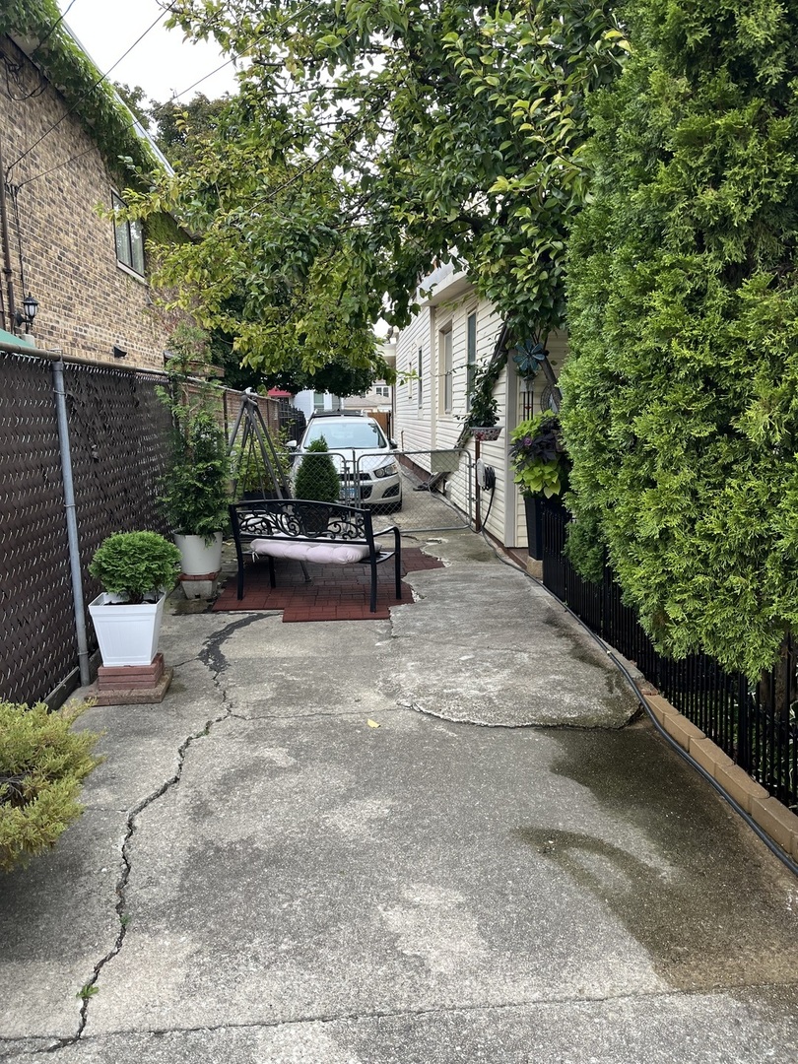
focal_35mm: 26
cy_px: 532
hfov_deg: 53.1
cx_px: 399
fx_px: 799
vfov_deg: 67.3
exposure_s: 1/122
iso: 40
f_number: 1.6
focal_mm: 5.1
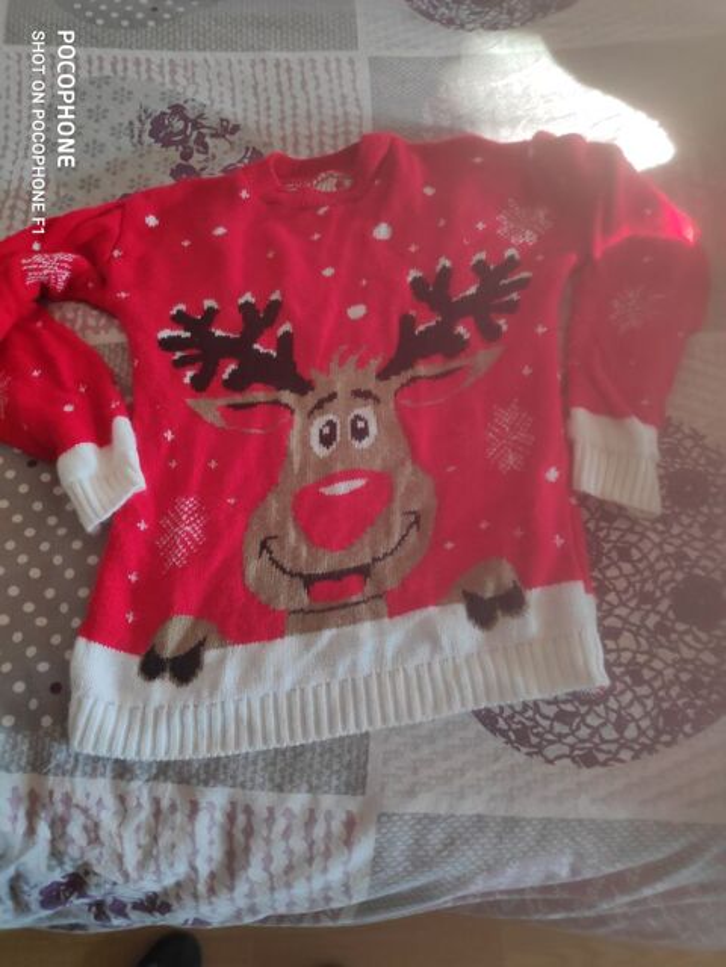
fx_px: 559
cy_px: 484
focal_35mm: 20
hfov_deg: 66.0
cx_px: 363
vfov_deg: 81.7
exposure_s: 1/100
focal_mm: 3.94
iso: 259
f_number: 1.9
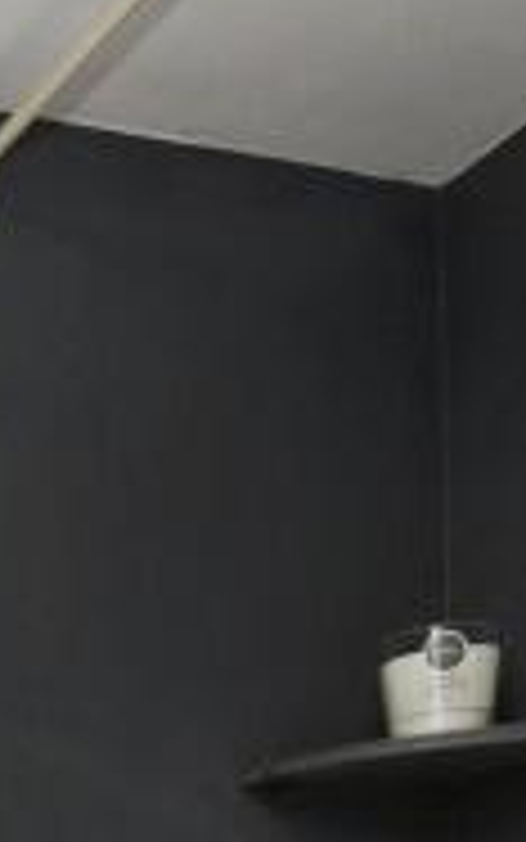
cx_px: -557
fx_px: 1788
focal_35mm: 78
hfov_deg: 13.9
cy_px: 1268
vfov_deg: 21.9
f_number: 9
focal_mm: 14
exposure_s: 1/60
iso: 800
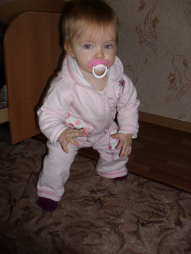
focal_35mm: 35
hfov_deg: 40.7
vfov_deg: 52.6
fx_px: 257
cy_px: 127
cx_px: 96
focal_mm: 6.3
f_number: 3.2
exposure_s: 1/45
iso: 200
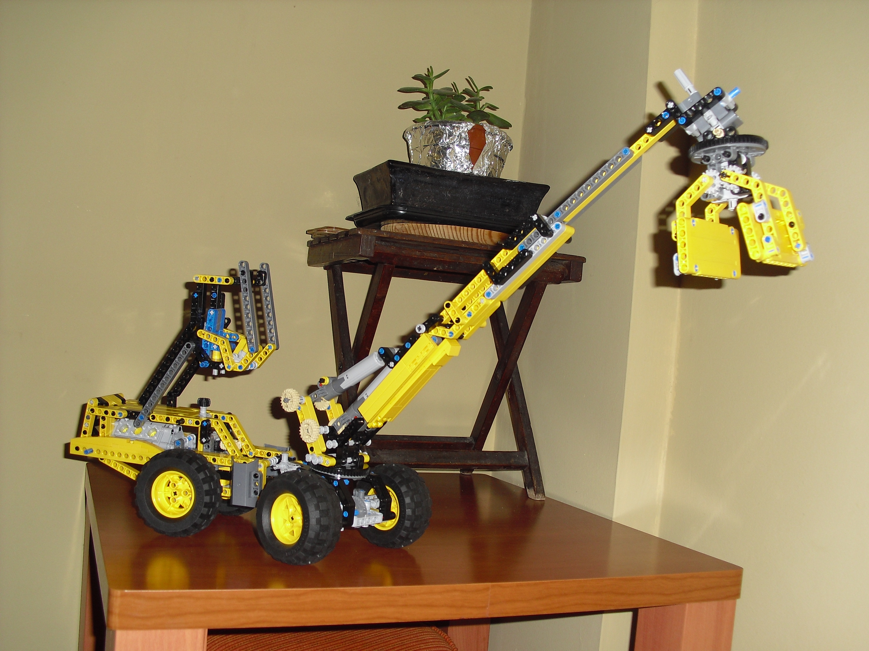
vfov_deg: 39.7
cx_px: 434
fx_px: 904
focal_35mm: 36
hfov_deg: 51.4
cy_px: 326
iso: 100
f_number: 3.1
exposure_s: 1/60
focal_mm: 6.3
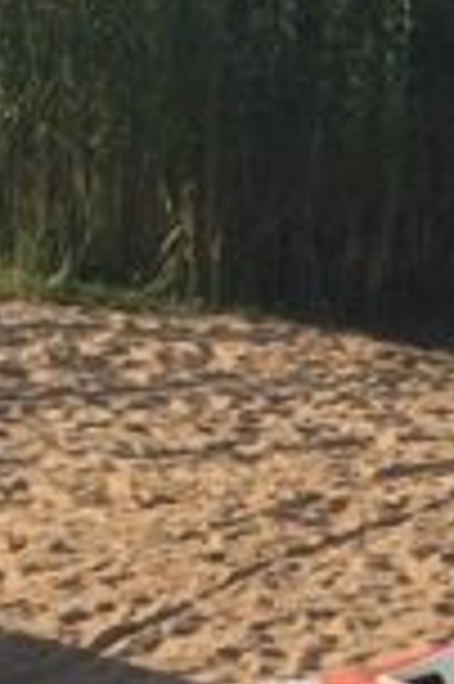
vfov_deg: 16.1
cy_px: 261
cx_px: 94
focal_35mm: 127
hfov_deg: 10.7
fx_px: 2408
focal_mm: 4.15
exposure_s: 1/1799
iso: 32
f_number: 2.2
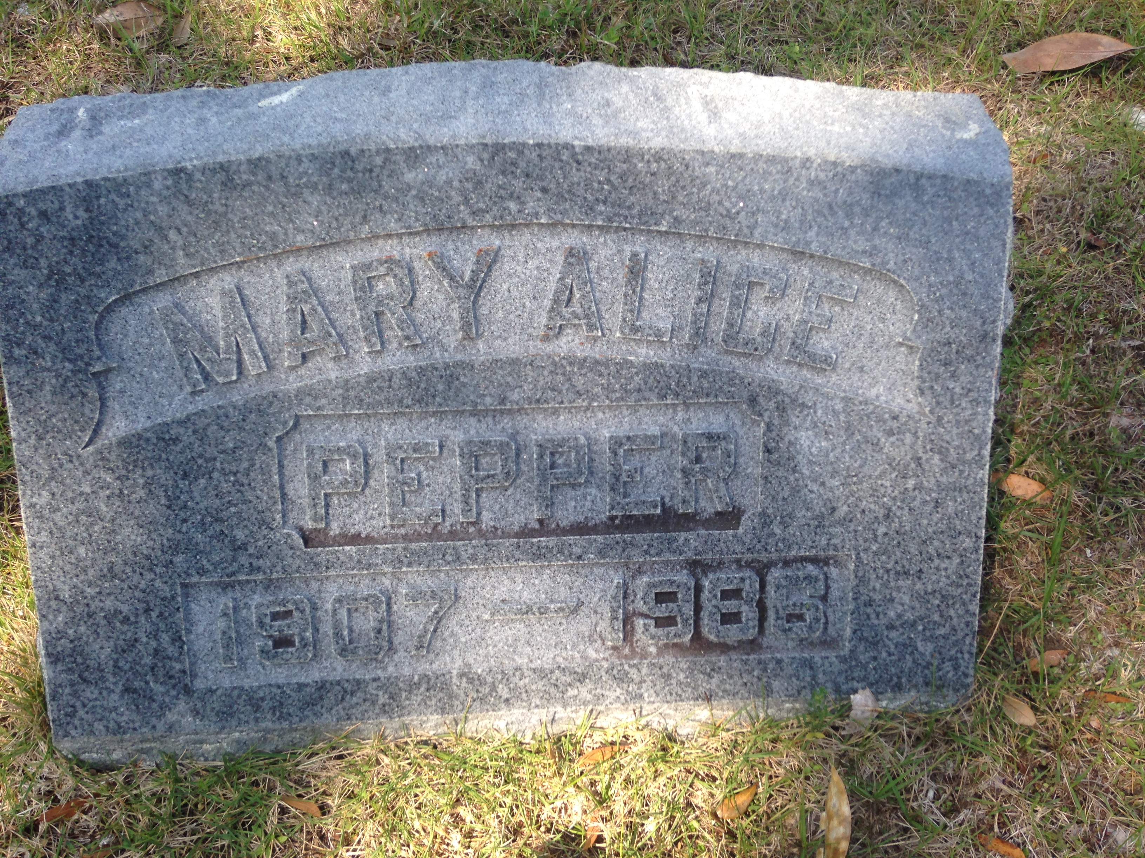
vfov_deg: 42.9
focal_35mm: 33
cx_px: 572
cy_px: 429
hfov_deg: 55.4
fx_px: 1092
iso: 50
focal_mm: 4.12
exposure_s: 1/414
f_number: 2.4
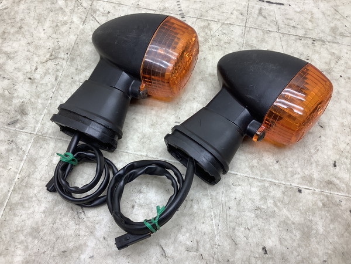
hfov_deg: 58.4
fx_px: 314
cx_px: 176
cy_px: 132
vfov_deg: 45.4
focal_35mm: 31
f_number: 2.4
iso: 64
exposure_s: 1/60
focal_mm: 3.3
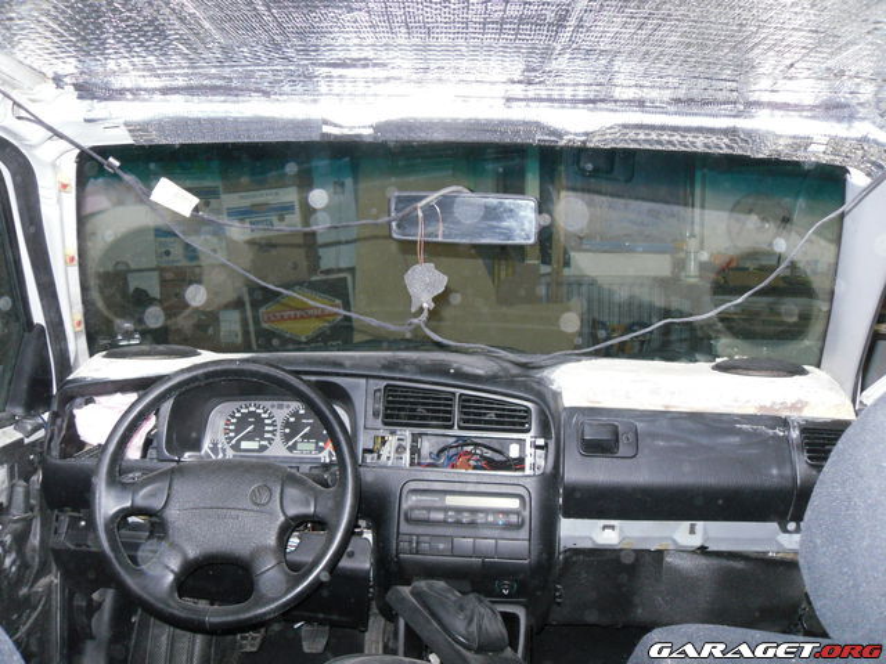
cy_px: 332
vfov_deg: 40.7
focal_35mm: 35
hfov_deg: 52.6
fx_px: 896
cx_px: 443
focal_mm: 6.3
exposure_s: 1/45
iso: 200
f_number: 3.5
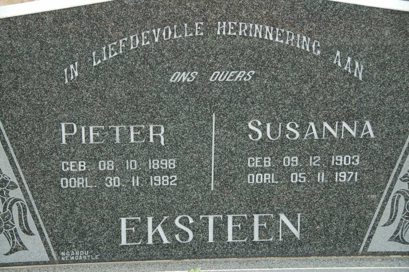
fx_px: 1055
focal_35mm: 93
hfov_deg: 21.9
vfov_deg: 14.7
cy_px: 136
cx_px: 204
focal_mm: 62
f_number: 5
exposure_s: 1/250
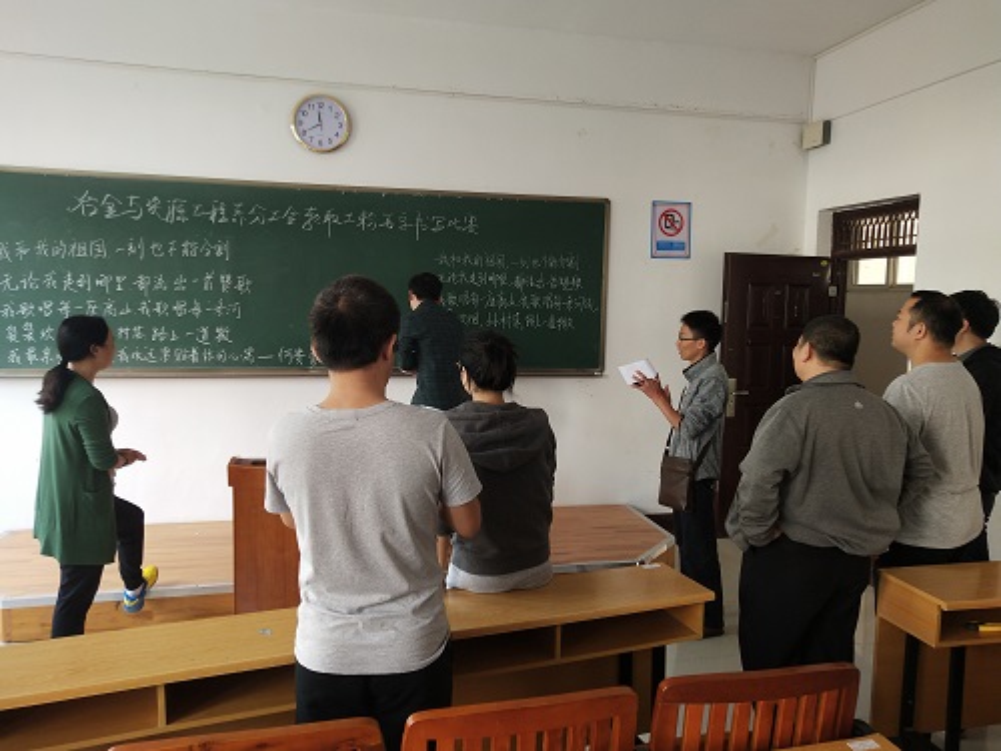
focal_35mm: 30
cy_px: 376
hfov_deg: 60.0
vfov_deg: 46.8
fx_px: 868
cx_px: 500
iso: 131
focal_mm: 3.95
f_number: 1.8
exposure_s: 1/50
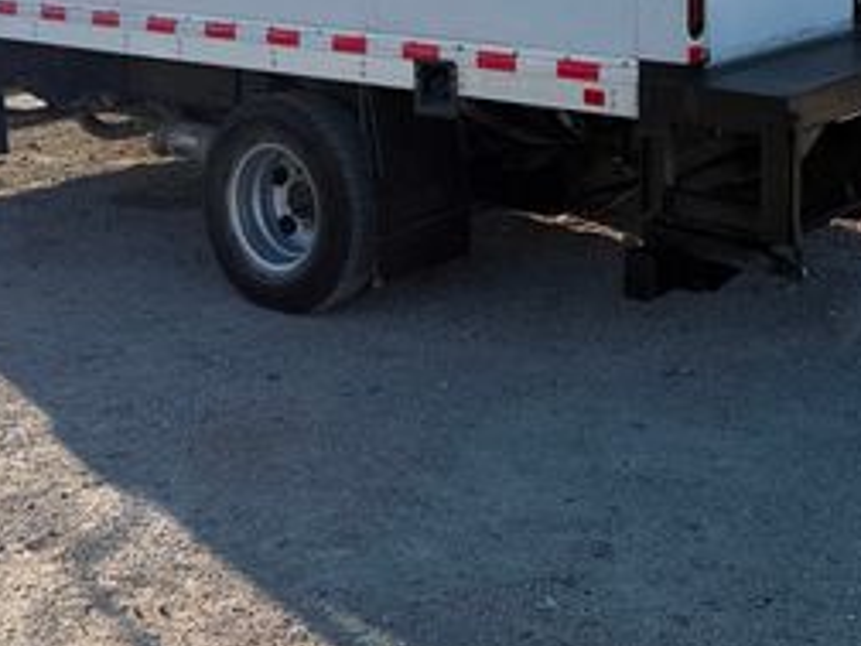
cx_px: 666
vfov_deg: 22.4
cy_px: -96
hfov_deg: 31.0
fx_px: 1517
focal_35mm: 61
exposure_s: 1/6173
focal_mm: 6.76
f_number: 1.78
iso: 80
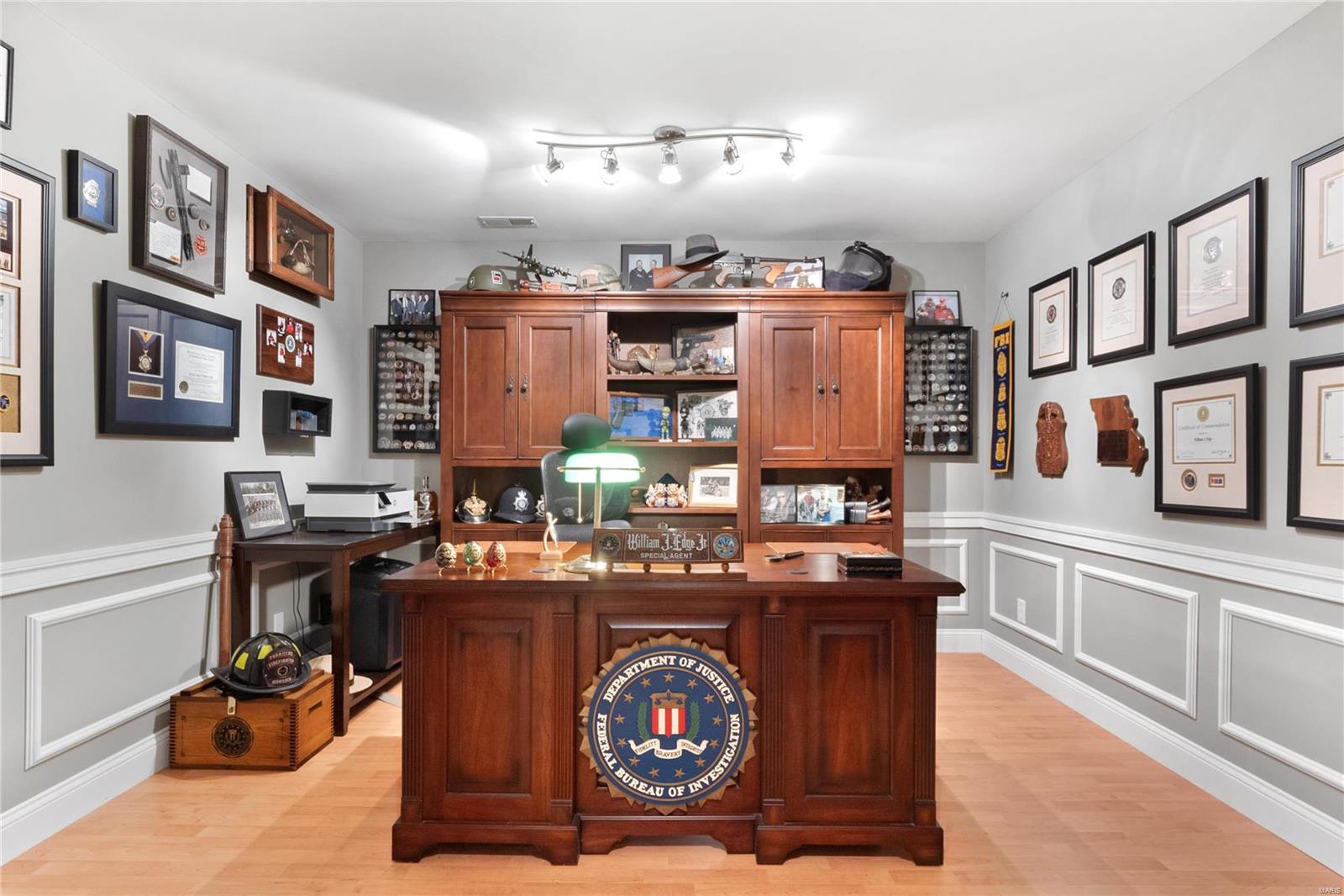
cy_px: 448
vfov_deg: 67.4
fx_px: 672
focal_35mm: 18
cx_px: 672
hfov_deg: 90.0
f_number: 8
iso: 400
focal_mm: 9
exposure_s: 1.3
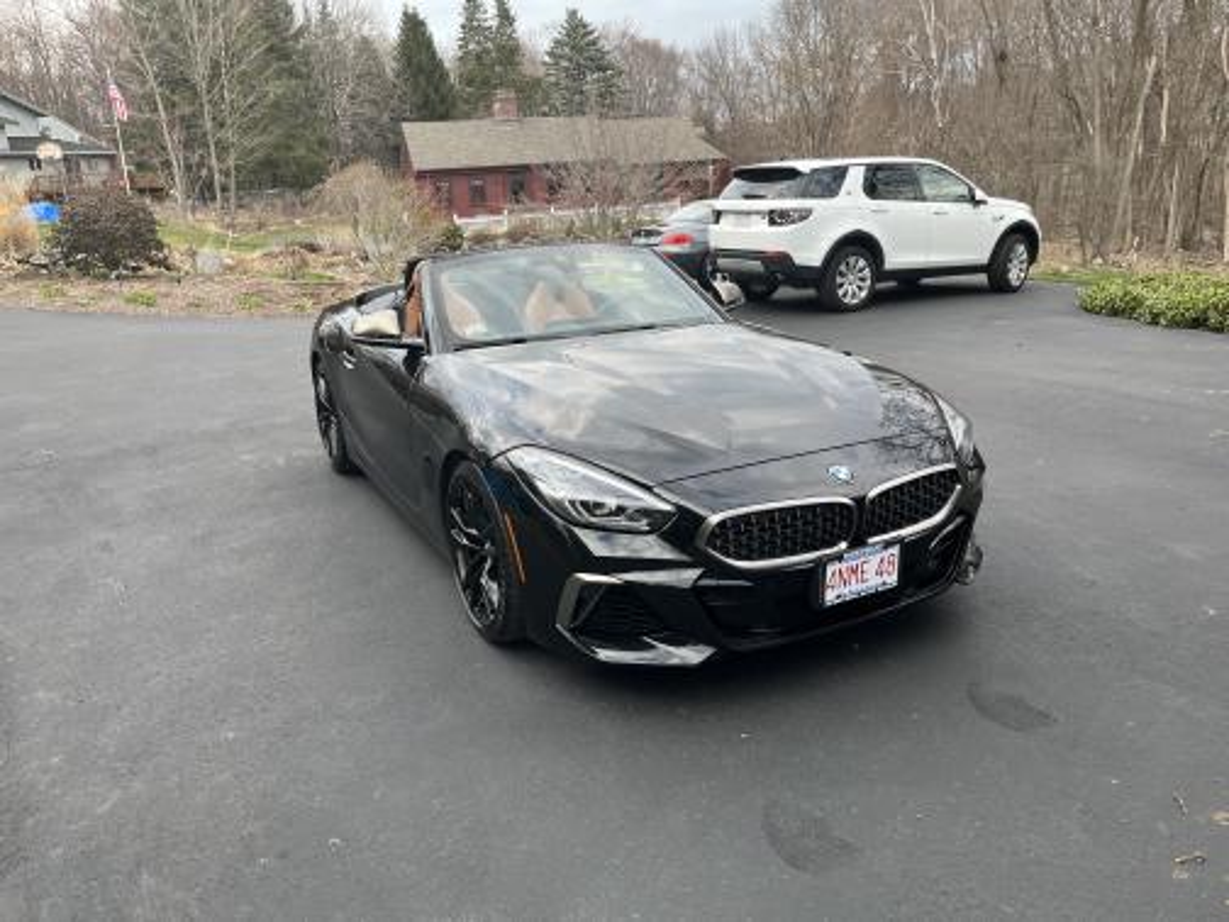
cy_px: 461
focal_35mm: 26
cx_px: 614
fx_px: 923
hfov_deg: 67.3
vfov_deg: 53.1
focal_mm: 5.1
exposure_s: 1/376
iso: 50
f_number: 1.6
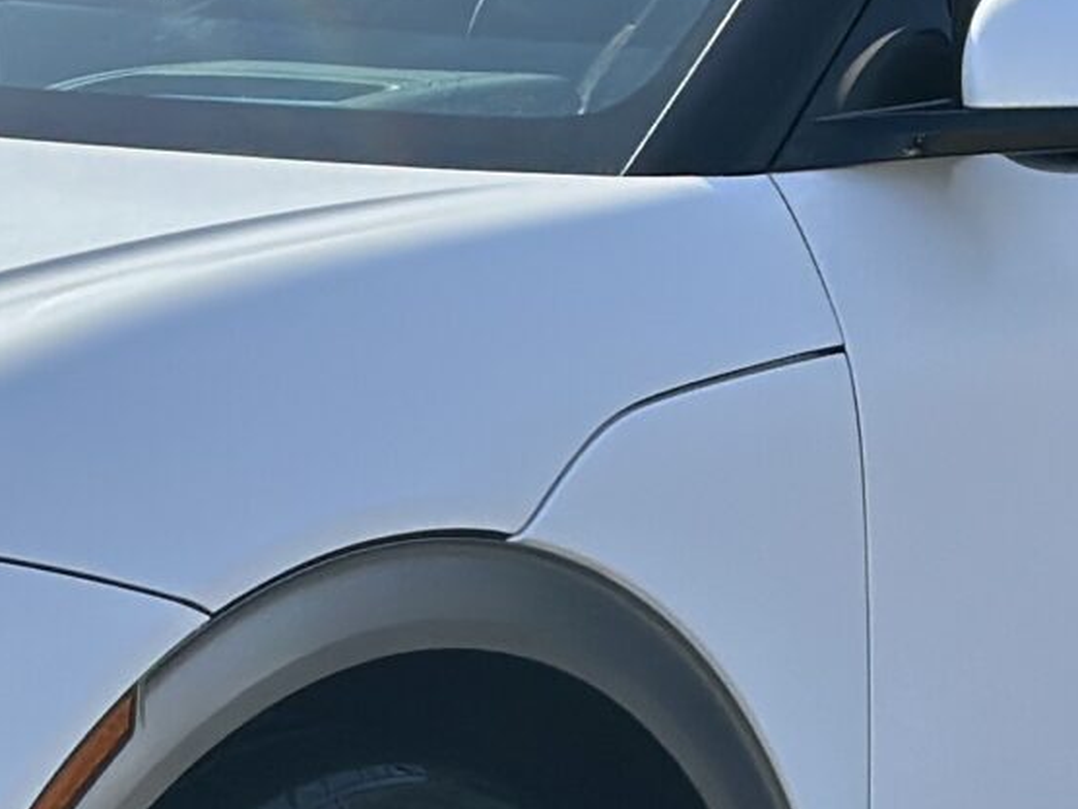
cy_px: 856
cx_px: 335
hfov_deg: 8.9
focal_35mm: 221
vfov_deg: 6.7
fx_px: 6882
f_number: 1.78
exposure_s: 1/4184
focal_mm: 6.86
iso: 100
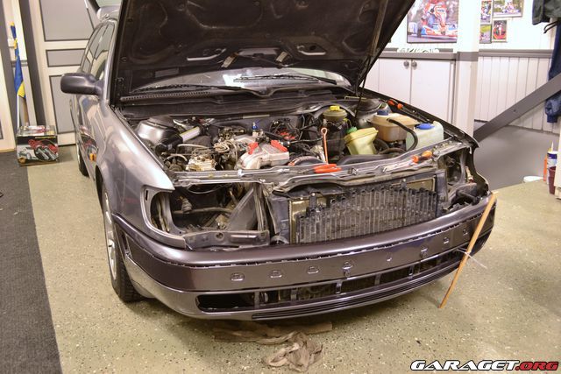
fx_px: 514
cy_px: 187
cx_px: 280
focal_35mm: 33
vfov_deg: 40.0
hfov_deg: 57.2
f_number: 3.8
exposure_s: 1/2
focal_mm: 22
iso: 100
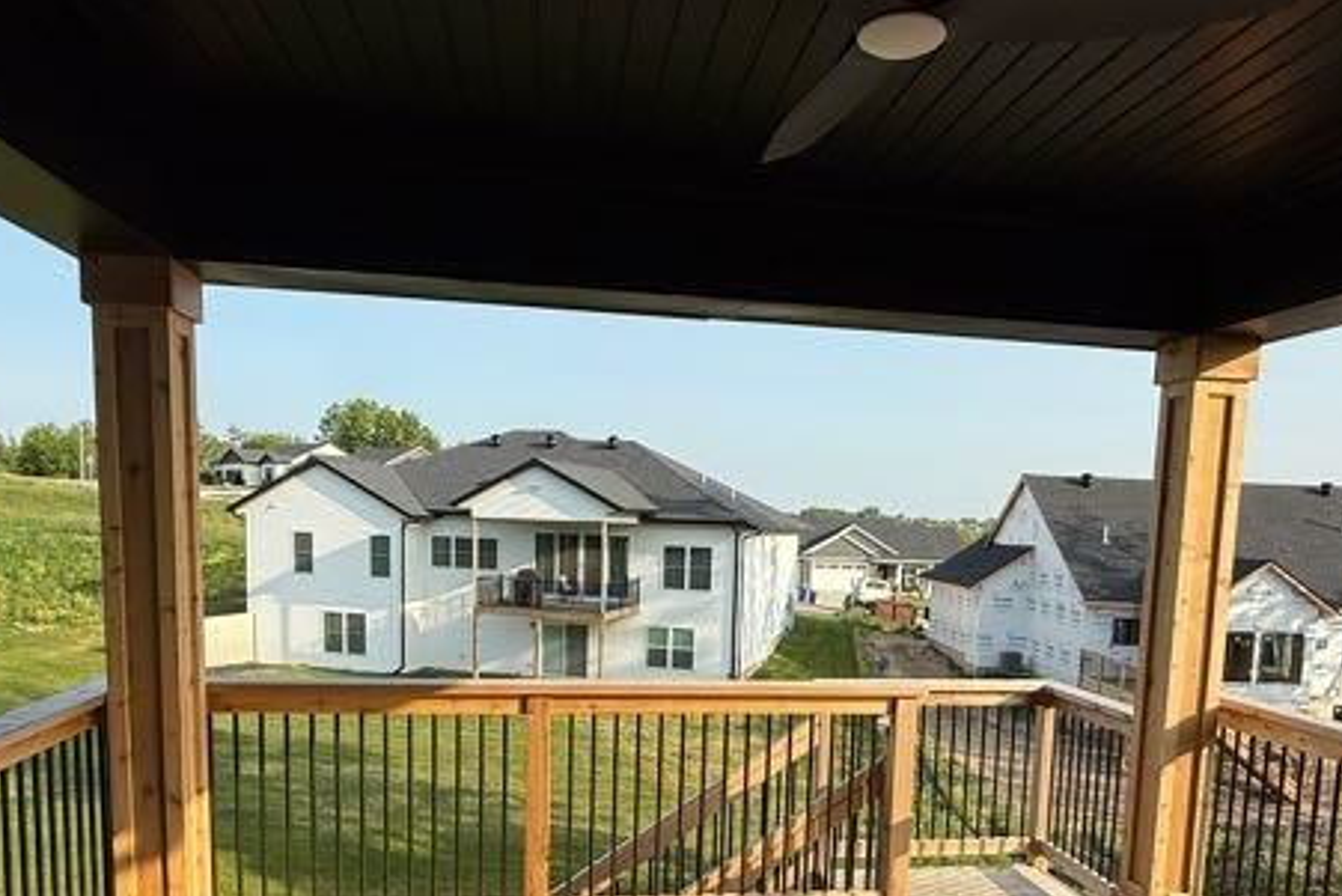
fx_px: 1007
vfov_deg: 46.7
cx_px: 726
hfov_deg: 67.3
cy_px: 641
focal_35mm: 27
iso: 50
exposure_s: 1/1189
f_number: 2.2
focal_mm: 2.22
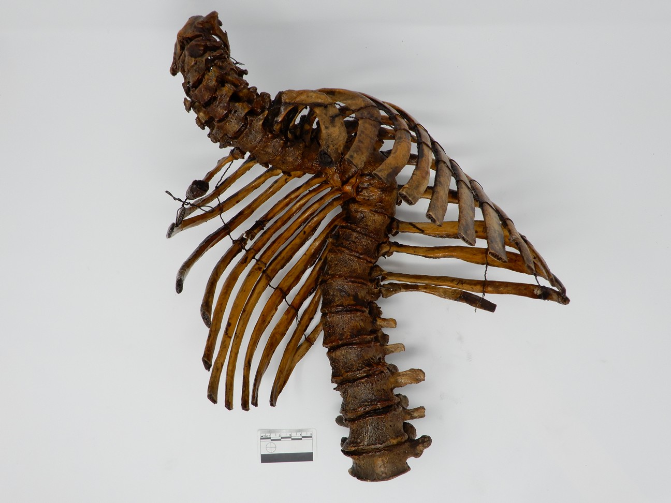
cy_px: 252
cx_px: 336
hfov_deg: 52.6
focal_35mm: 35
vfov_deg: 40.7
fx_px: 678
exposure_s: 1/50
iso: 110
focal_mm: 6.2
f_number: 5.6
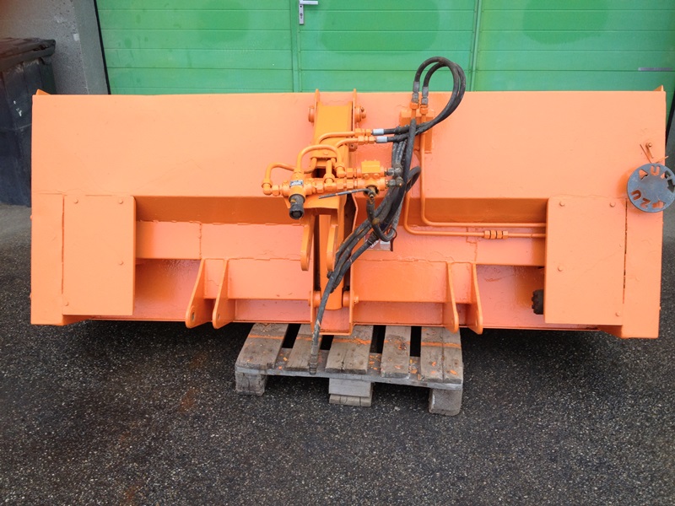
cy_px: 253
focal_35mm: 35
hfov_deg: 52.6
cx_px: 338
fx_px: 682
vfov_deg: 40.7
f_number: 2.4
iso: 50
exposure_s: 1/120
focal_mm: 4.28
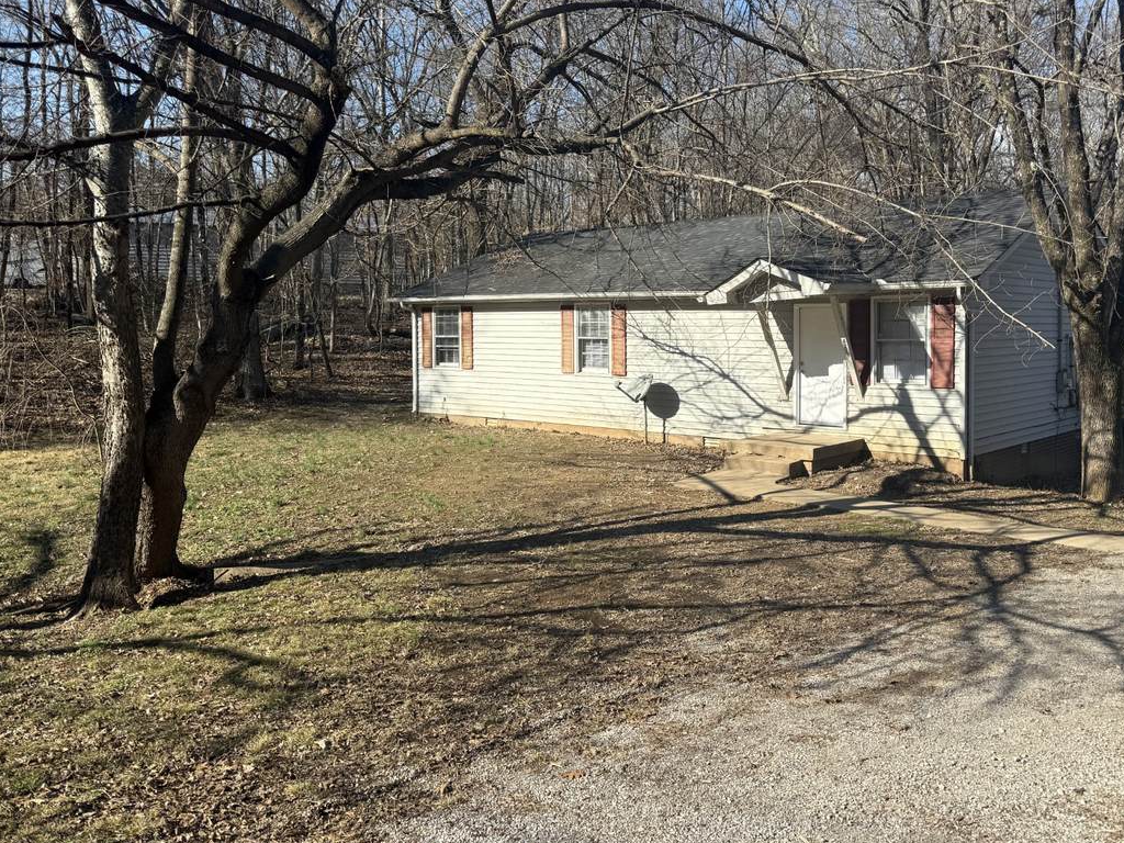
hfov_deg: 59.4
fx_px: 974
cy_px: 348
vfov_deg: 46.6
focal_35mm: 30
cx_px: 681
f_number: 1.78
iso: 80
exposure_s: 1/2801
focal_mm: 6.76
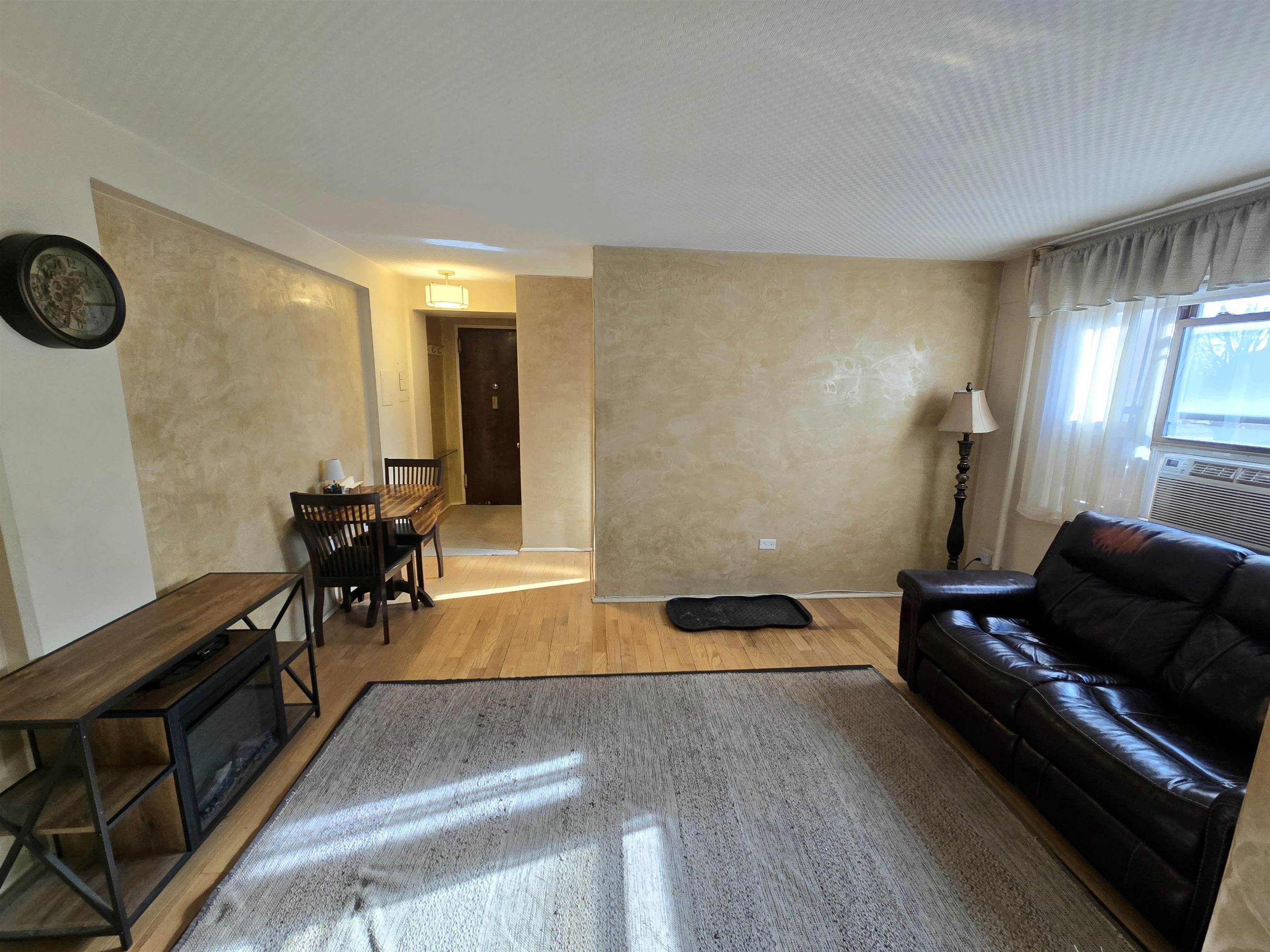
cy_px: 476
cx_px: 635
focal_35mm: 13
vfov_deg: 89.9
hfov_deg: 106.2
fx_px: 477
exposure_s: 1/60.2
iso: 80
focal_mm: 2.2
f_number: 2.2
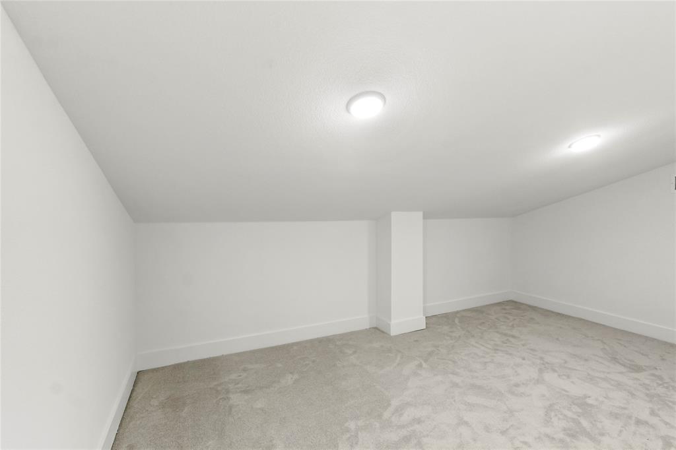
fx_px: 310
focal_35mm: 16
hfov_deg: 95.0
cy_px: 225
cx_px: 338
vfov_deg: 72.0
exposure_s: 1/8
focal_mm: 11
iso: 2500
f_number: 8
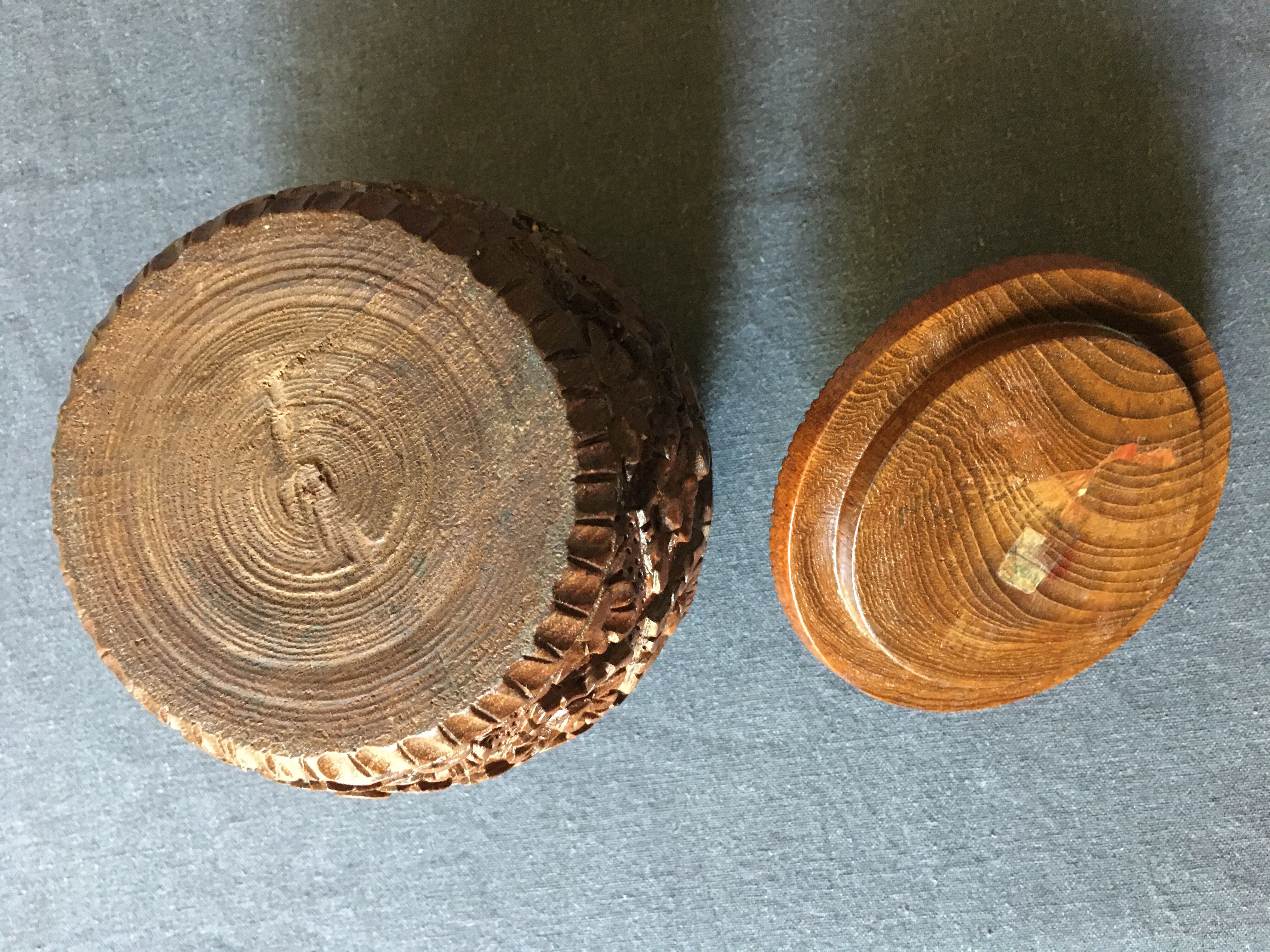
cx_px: 635
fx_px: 1064
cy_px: 476
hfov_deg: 61.7
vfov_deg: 48.2
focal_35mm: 29
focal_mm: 4.15
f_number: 2.2
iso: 500
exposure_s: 1/17
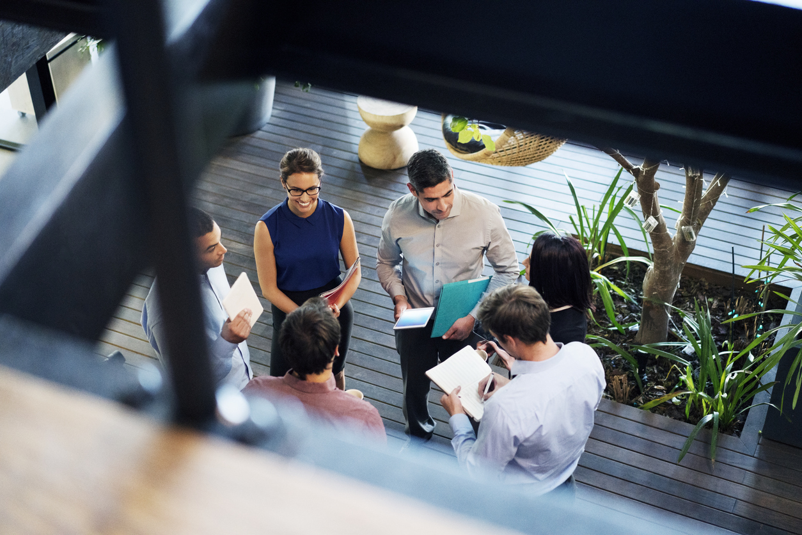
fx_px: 1225
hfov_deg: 36.2
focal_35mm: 55
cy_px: 268
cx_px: 401
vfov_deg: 24.6
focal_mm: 55
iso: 6400
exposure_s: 1/200
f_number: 2.2
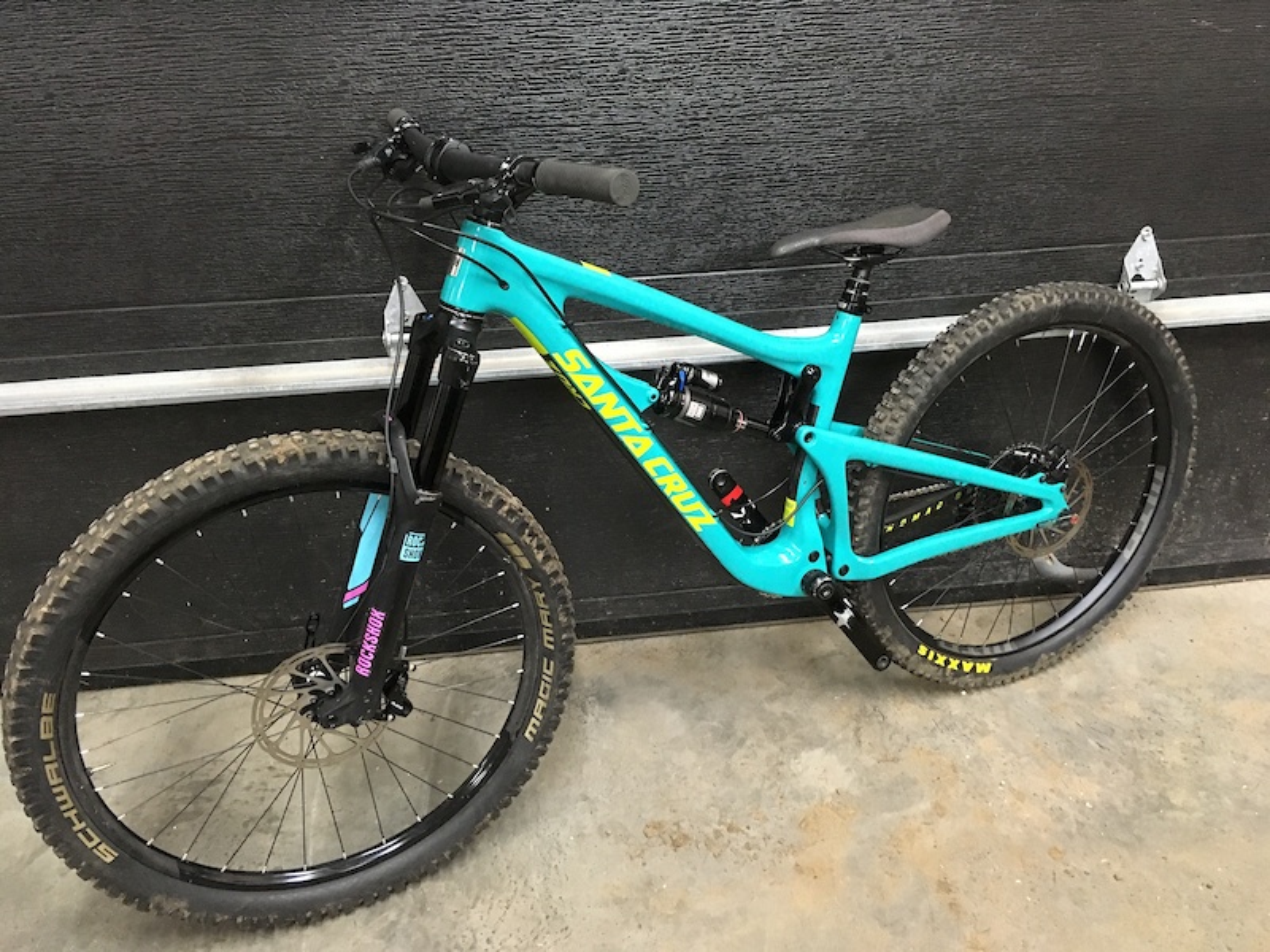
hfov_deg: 61.7
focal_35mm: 29
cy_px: 476
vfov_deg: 48.2
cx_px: 635
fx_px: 1064
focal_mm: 4.15
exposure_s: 1/15
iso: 250
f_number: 2.2
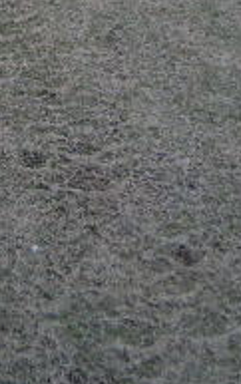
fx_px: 1070
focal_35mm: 102
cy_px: -165
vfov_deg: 18.4
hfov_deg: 12.6
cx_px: -36
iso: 100
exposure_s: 1/954
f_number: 2.8
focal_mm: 4.82
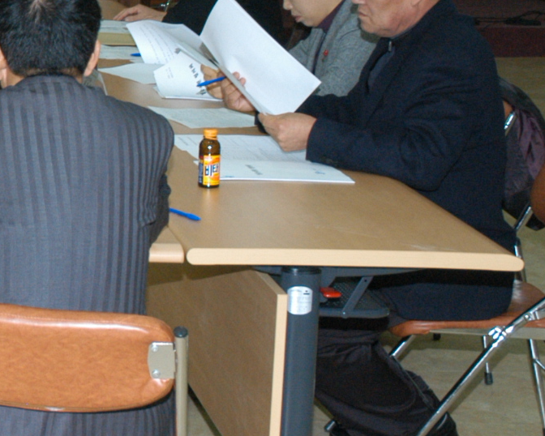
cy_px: -2
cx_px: -264
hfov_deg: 14.2
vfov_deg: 12.1
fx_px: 2042
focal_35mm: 127
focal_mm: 27
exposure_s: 1/60
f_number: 7.1
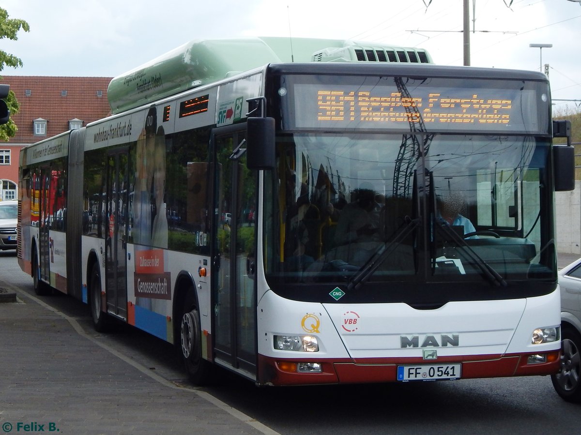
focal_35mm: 54
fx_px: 906
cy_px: 218
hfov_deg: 35.6
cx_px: 290
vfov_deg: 27.0
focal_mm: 9.7
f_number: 3.8
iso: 125
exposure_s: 1/800
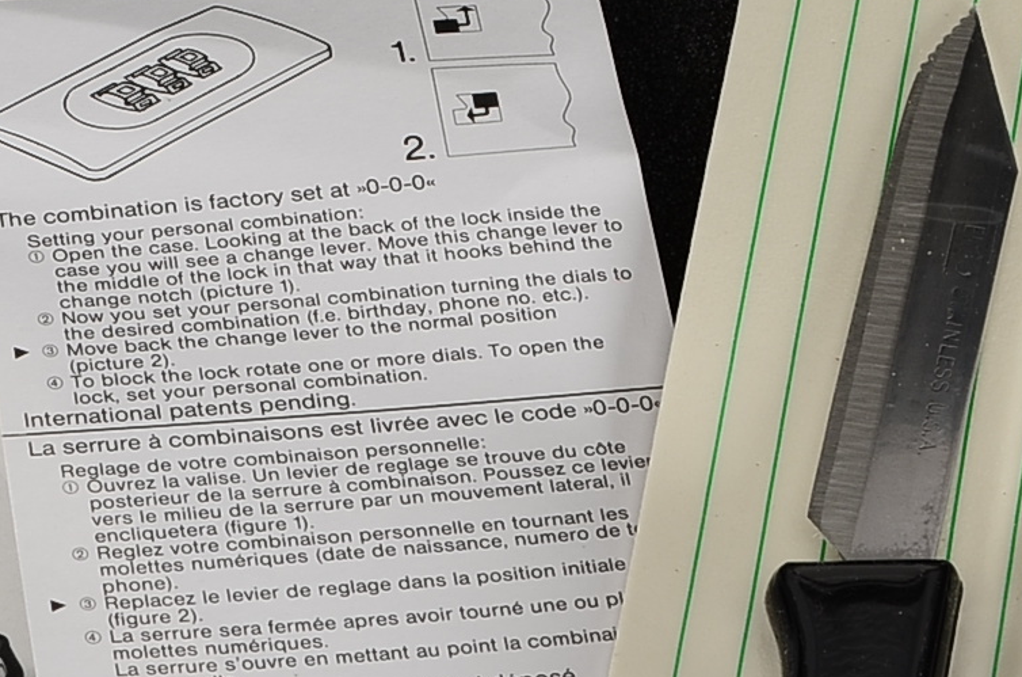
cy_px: 446
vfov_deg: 6.6
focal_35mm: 206
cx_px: 248
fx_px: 5835
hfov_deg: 10.0
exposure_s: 1/100
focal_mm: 42
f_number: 13
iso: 100
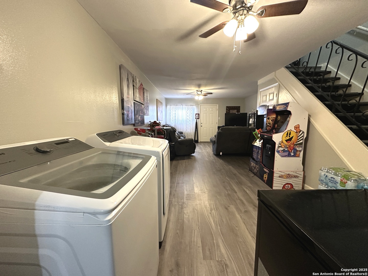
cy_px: 138
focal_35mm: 14
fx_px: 149
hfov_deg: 102.1
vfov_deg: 85.7
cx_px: 184
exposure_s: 1/60
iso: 400
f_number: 2.2
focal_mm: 2.22
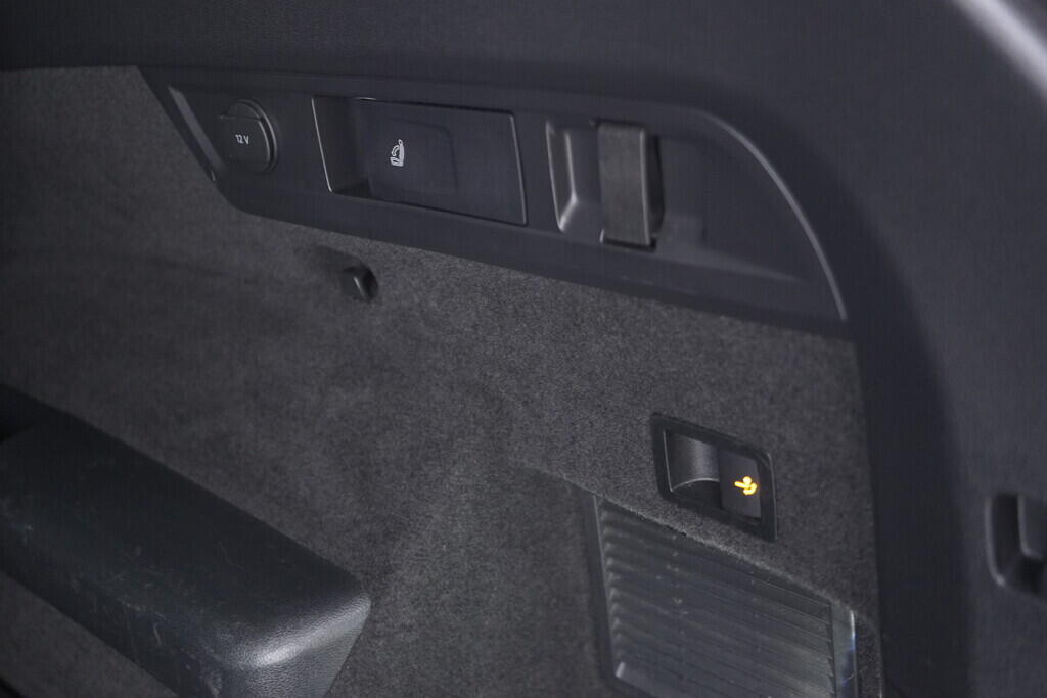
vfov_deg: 36.9
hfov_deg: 53.1
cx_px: 524
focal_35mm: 36
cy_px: 349
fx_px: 1047
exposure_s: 1/40
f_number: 2.8
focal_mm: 24
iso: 2000
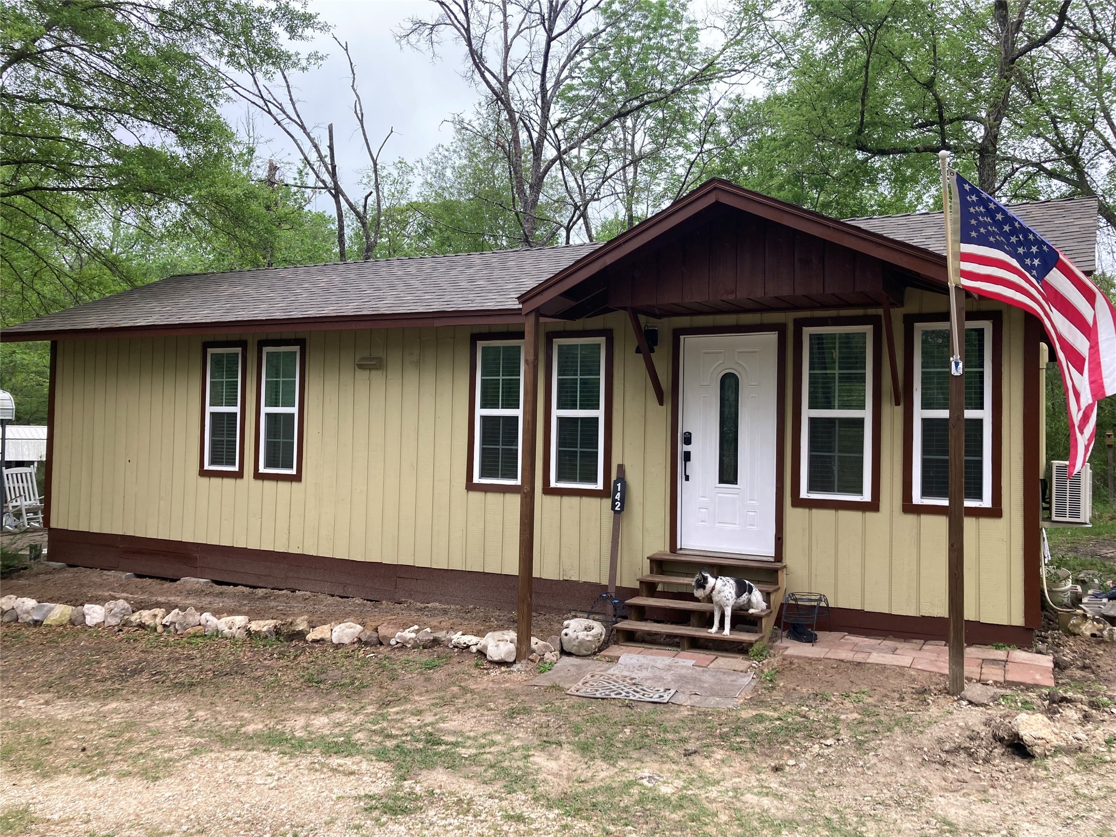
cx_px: 558
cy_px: 418
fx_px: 903
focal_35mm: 28
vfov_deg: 49.7
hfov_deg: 63.4
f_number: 1.8
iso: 20
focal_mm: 3.99
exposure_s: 1/239
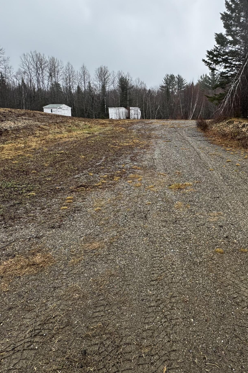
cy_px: 171
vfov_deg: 73.6
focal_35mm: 24
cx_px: 185
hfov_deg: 51.0
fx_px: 248
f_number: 2.2
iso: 40
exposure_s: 1/268
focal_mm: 2.22
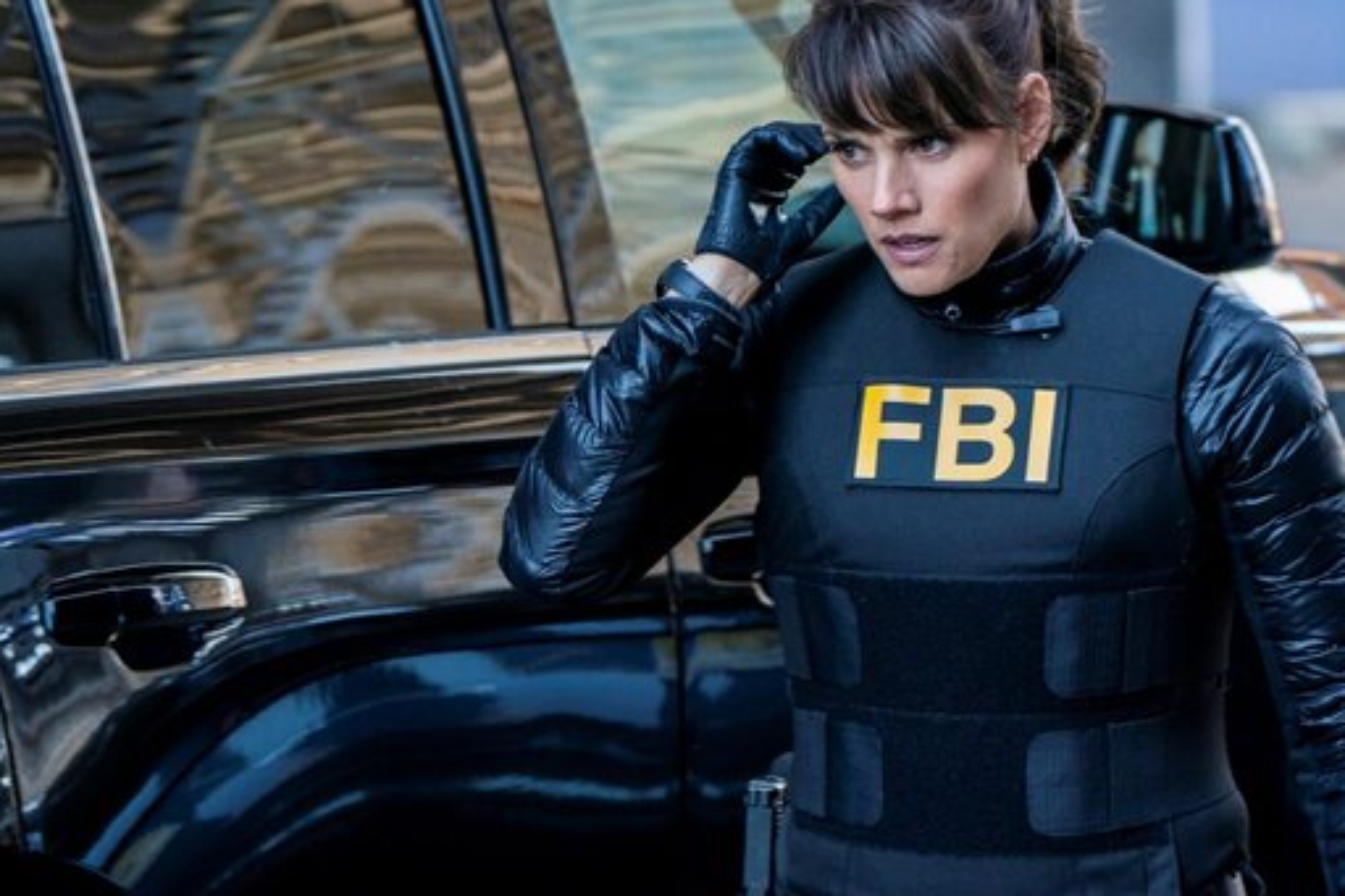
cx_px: 623
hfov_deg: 6.8
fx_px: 11316
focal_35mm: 303
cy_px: 524
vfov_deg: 4.5
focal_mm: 194
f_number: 5.6
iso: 2000
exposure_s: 1/250
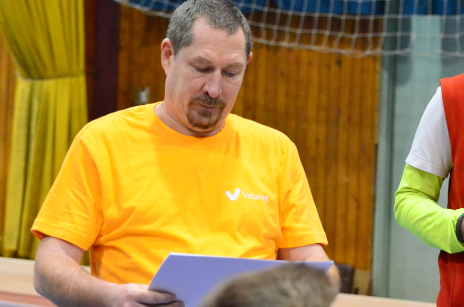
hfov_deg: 13.3
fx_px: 1989
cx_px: 246
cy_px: 136
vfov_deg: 8.8
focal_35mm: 155
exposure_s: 1/500
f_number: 5
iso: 6400
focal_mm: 75
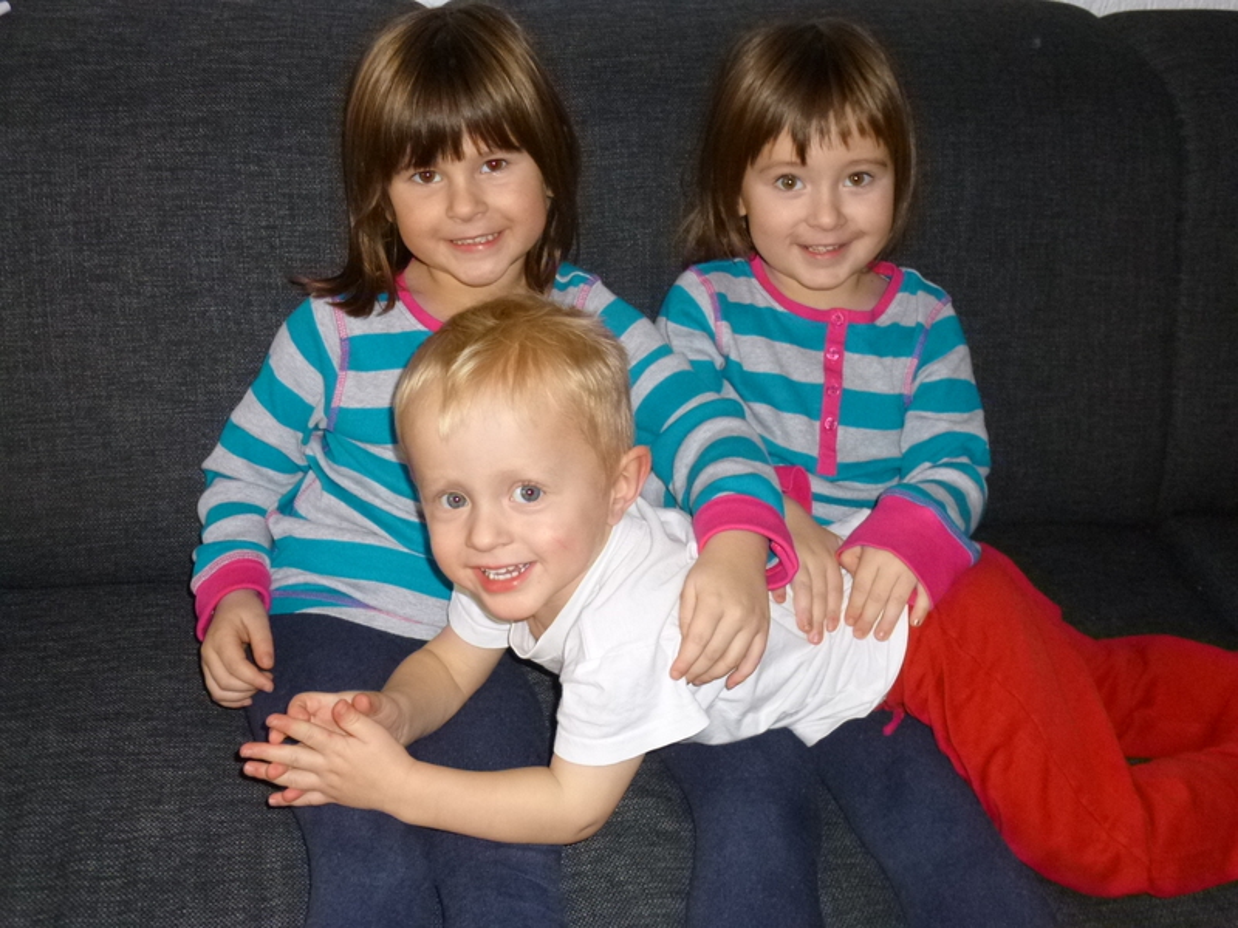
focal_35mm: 34
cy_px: 464
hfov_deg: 54.0
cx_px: 619
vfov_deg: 41.8
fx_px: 1216
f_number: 3.5
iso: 400
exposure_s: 1/60
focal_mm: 6
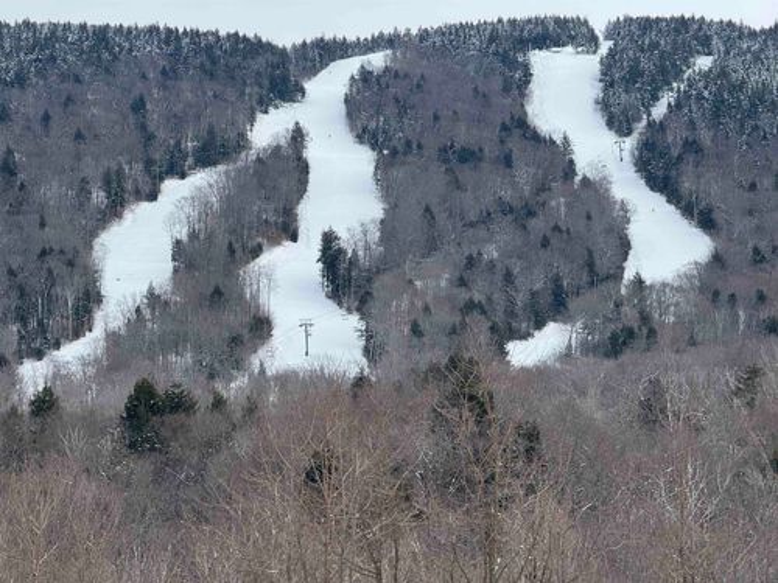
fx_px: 2697
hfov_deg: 16.4
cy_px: 292
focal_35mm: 120
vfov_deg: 12.3
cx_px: 389
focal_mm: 15.66
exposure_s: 1/596
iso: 50
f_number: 2.8
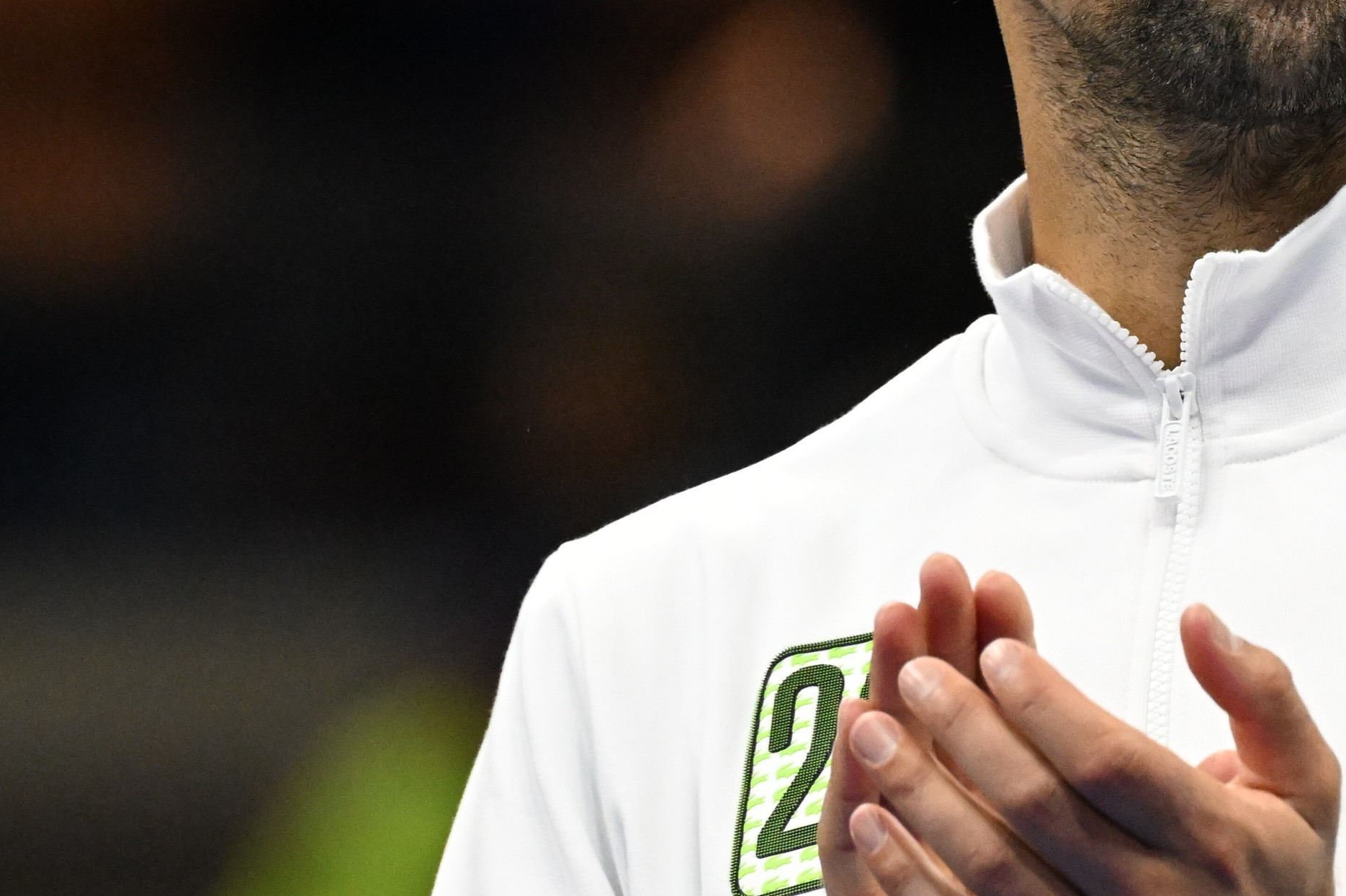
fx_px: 42086
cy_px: 100
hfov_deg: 1.8
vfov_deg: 1.2
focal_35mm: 1126
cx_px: 1229
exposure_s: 1/1000
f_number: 6.3
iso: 6400
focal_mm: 400
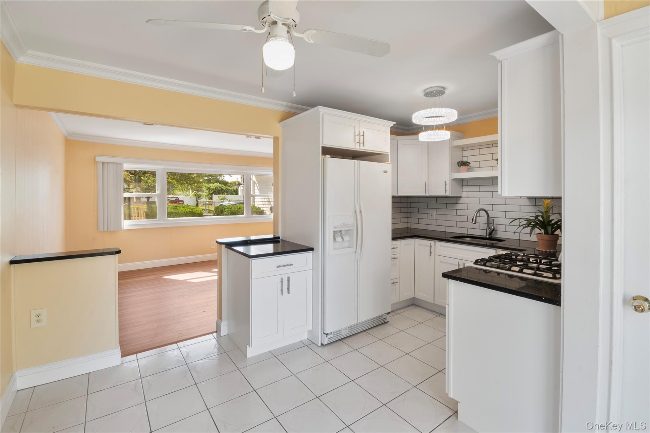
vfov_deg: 77.3
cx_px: 325
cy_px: 216
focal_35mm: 15
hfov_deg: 100.4
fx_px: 271
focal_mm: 10
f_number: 11
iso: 100
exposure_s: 1/2
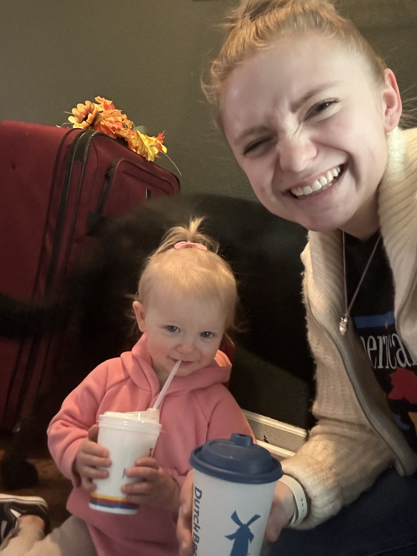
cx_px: 208
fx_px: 482
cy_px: 278
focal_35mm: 30
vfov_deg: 60.0
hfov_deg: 46.8
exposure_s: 1/30
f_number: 1.9
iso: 500
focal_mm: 2.69
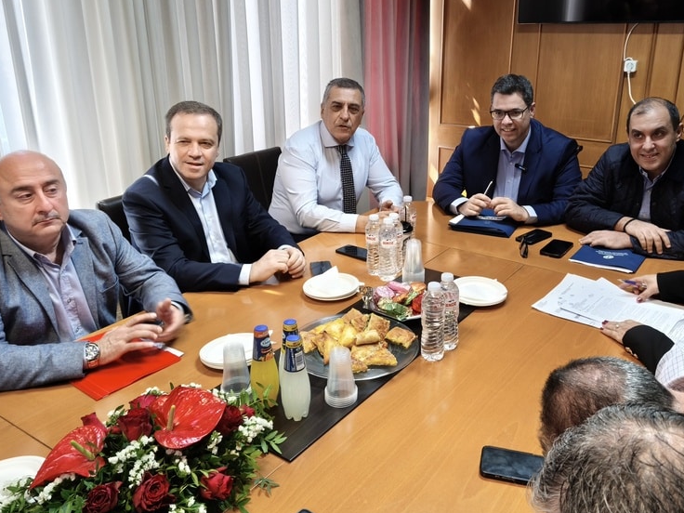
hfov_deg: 56.7
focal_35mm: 32
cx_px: 379
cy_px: 220
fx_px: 632
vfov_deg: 44.0
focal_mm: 5.35
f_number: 1.7
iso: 500
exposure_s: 1/50
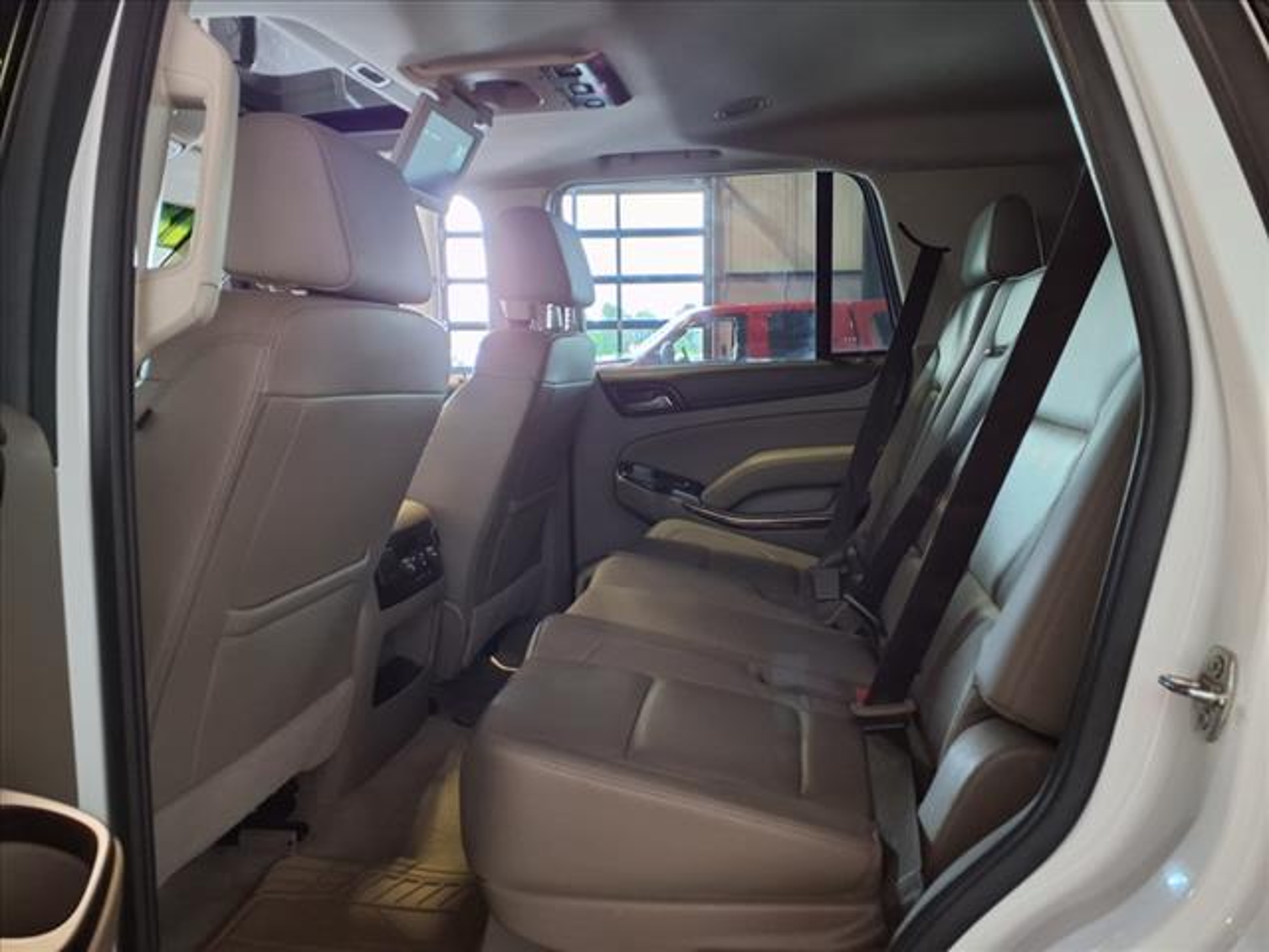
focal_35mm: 27
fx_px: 990
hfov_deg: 65.3
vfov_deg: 51.4
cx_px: 634
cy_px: 476
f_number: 1.9
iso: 400
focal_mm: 3.58
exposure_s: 1/20
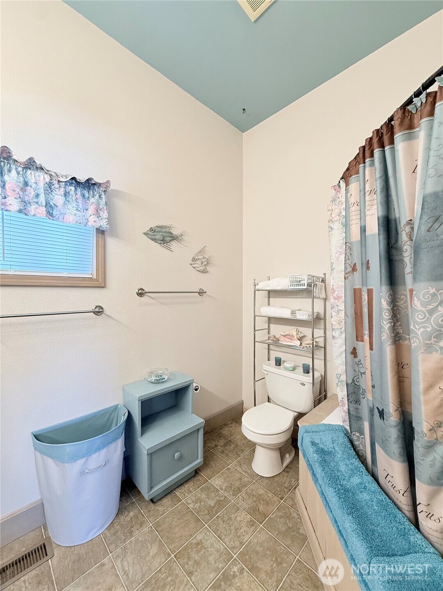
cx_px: 222
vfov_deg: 102.1
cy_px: 296
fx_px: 239
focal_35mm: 14
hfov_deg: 85.7
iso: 200
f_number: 2.2
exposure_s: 1/60
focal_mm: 2.22
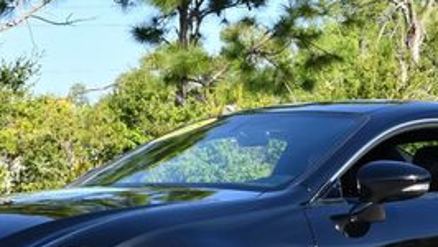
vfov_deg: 10.0
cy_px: 181
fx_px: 1406
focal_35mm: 121
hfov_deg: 17.7
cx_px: 240
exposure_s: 1/250
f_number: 8
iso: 200
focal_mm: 24
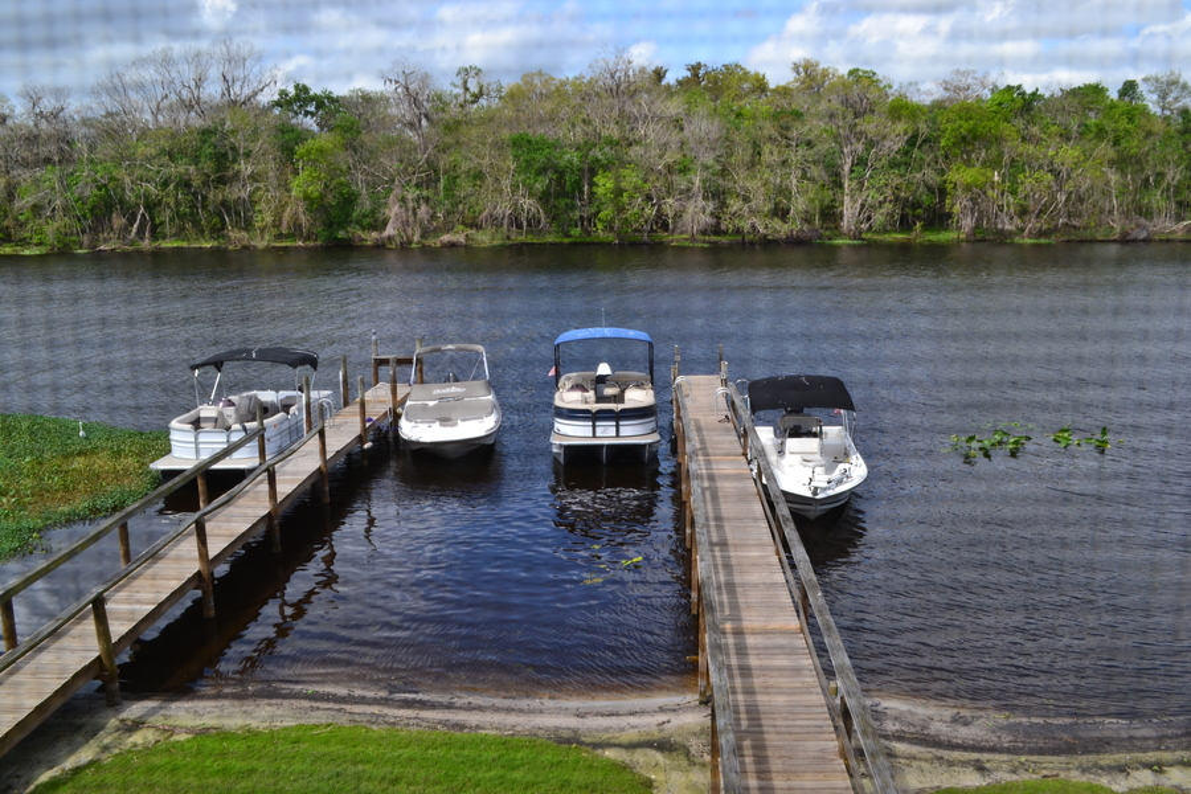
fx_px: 1092
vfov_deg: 40.0
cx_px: 596
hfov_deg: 57.2
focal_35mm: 33
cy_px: 397
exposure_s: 1/400
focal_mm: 22
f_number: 11
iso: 400
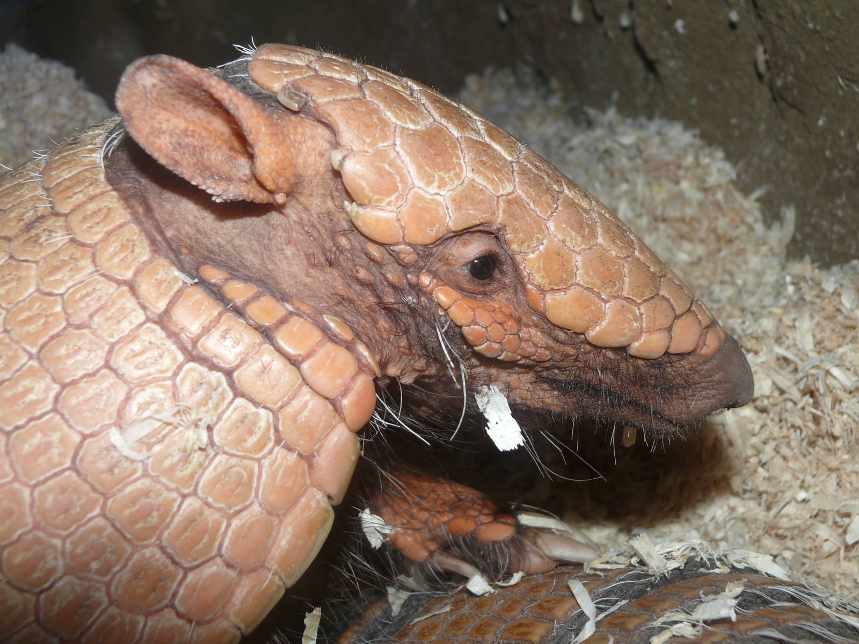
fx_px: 1092
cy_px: 322
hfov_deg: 42.9
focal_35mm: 44
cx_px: 430
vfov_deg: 32.9
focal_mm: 9.3
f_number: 4
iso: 100
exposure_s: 1/30
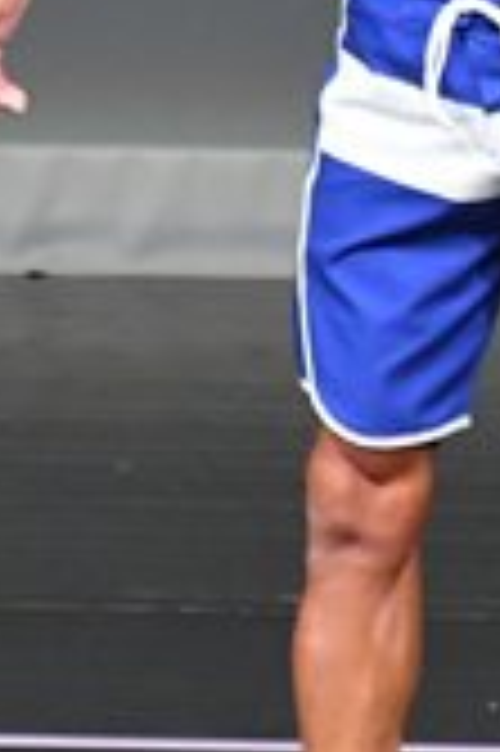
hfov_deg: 0.9
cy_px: 99
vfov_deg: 1.3
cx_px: 340
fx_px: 33463
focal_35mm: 1603
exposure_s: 1/400
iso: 5000
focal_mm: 230
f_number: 5.6
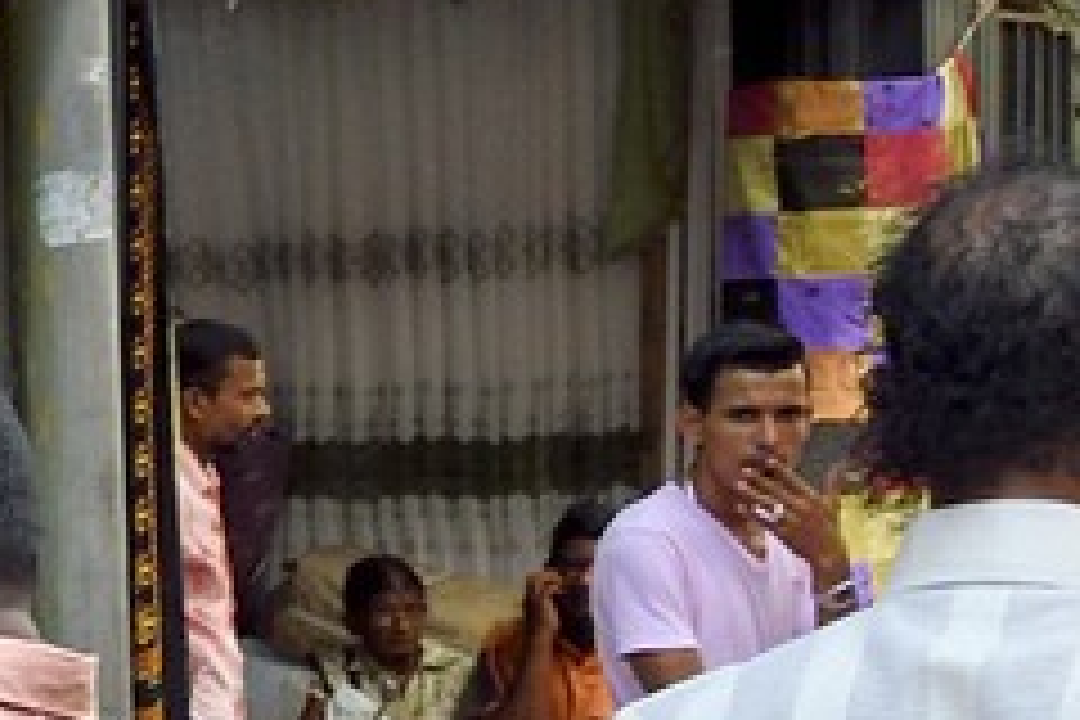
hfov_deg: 9.3
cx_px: -2214
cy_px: 540
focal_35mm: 173
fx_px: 5190
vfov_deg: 7.9
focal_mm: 26
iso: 800
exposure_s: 1/200
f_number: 13
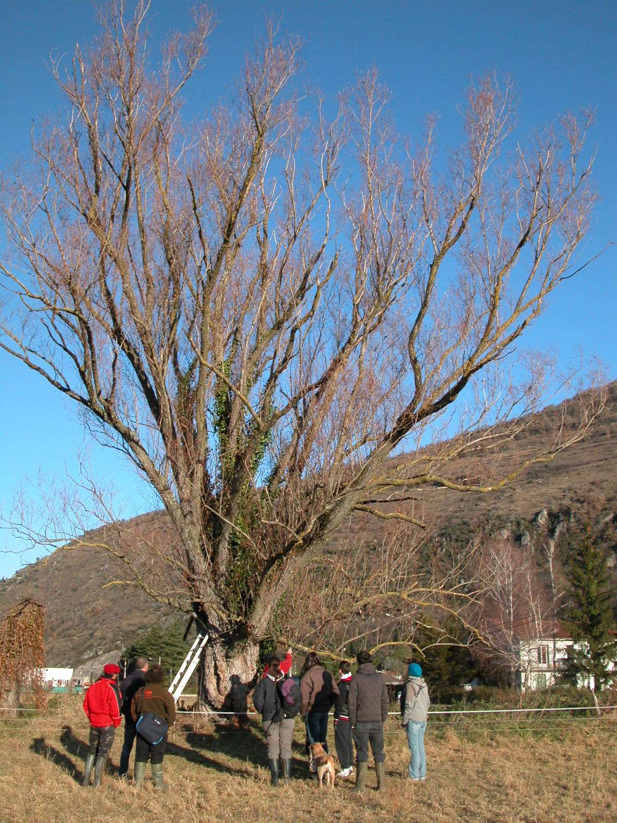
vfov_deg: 52.6
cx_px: 308
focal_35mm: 35
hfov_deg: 40.7
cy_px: 412
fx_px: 832
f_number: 5.6
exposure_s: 1/228
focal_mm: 8.9
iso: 100
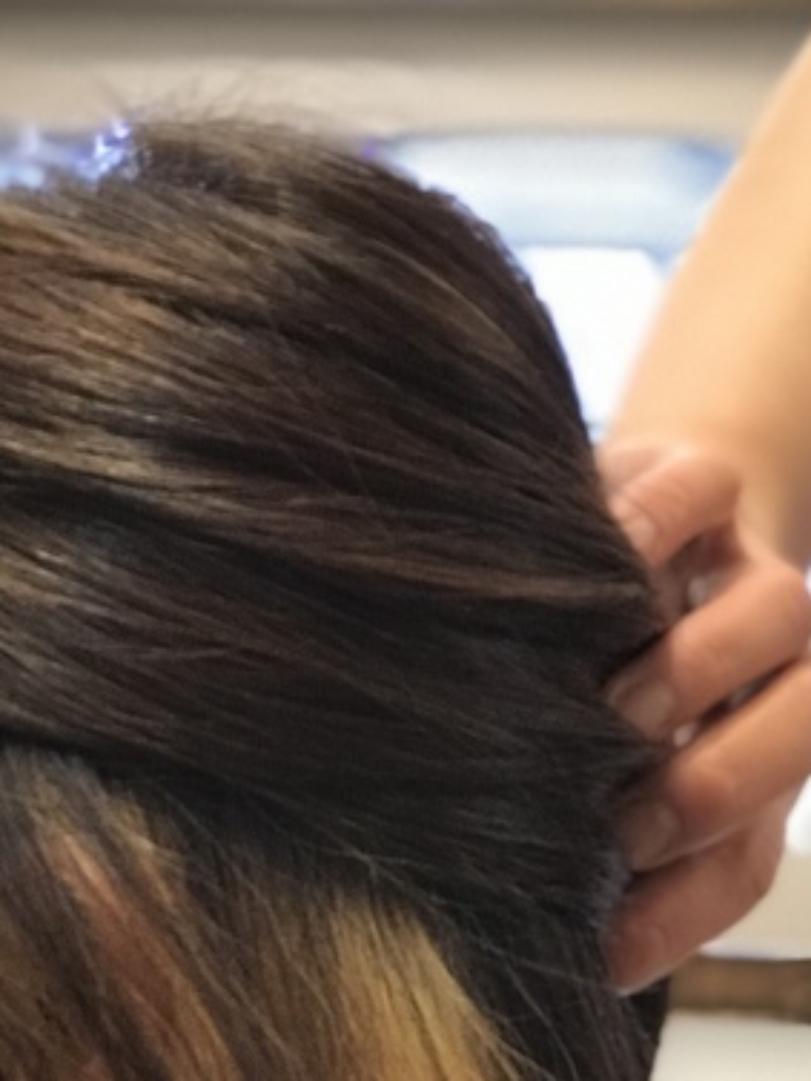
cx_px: 75
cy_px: 984
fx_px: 3778
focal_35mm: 121
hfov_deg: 12.2
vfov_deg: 16.1
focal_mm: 6.6
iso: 160
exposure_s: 1/50
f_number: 2.8
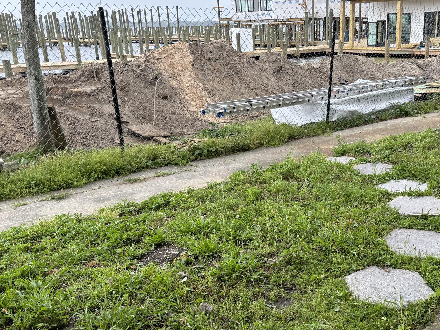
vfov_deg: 36.7
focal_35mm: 39
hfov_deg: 47.3
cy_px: 196
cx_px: 283
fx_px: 496
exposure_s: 1/239
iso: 40
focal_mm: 5.96
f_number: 1.6
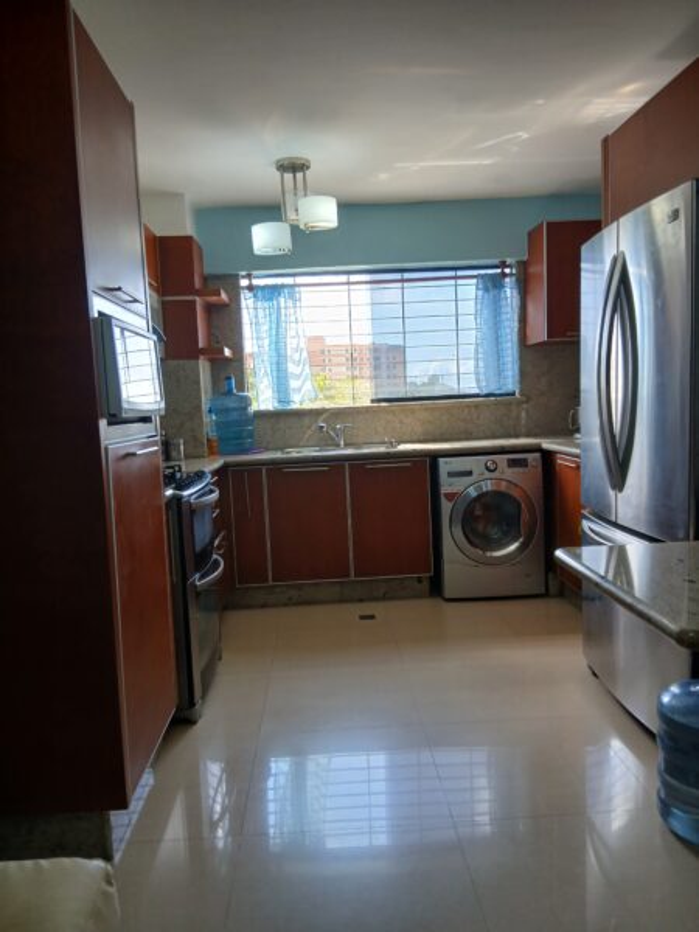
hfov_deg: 53.1
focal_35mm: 26
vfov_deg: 67.3
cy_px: 466
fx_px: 700
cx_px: 350
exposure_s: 1/50
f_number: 1.8
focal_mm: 3.98
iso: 40
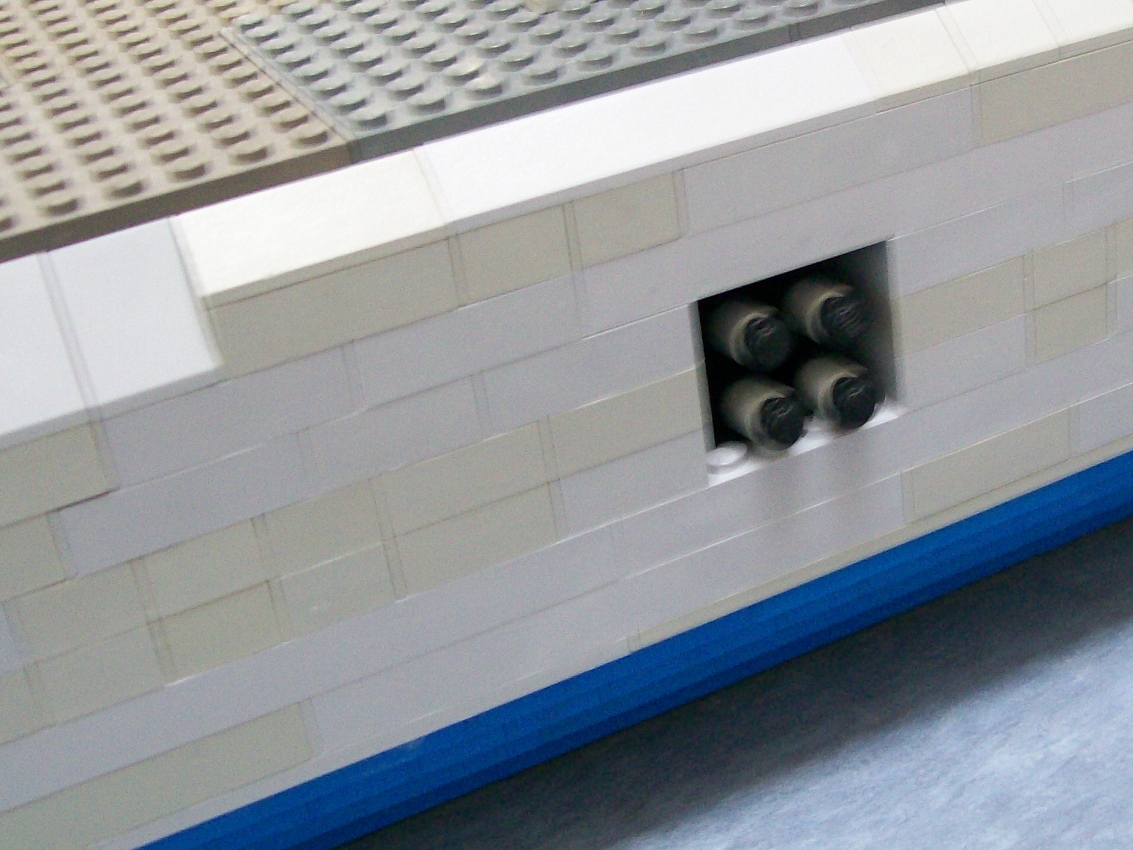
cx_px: 778
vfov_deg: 25.6
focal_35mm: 57
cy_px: 363
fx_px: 1866
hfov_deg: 33.4
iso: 160
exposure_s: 1/12.4
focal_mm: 6
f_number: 2.7
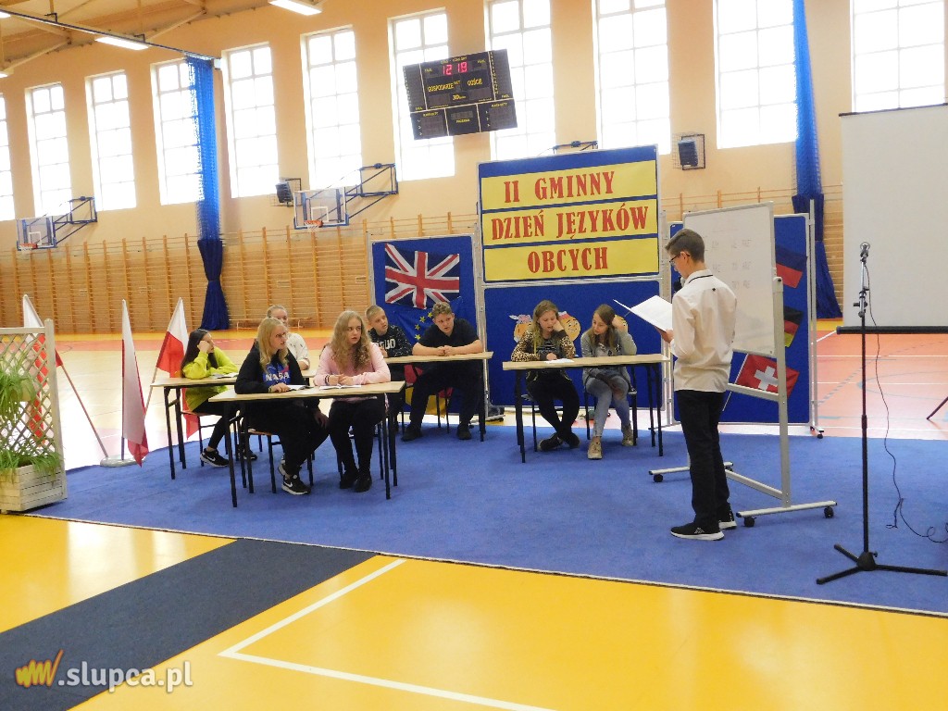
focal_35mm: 36
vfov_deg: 39.7
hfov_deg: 51.4
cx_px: 474
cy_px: 356
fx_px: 986
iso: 800
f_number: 3.5
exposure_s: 1/50
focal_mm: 6.3
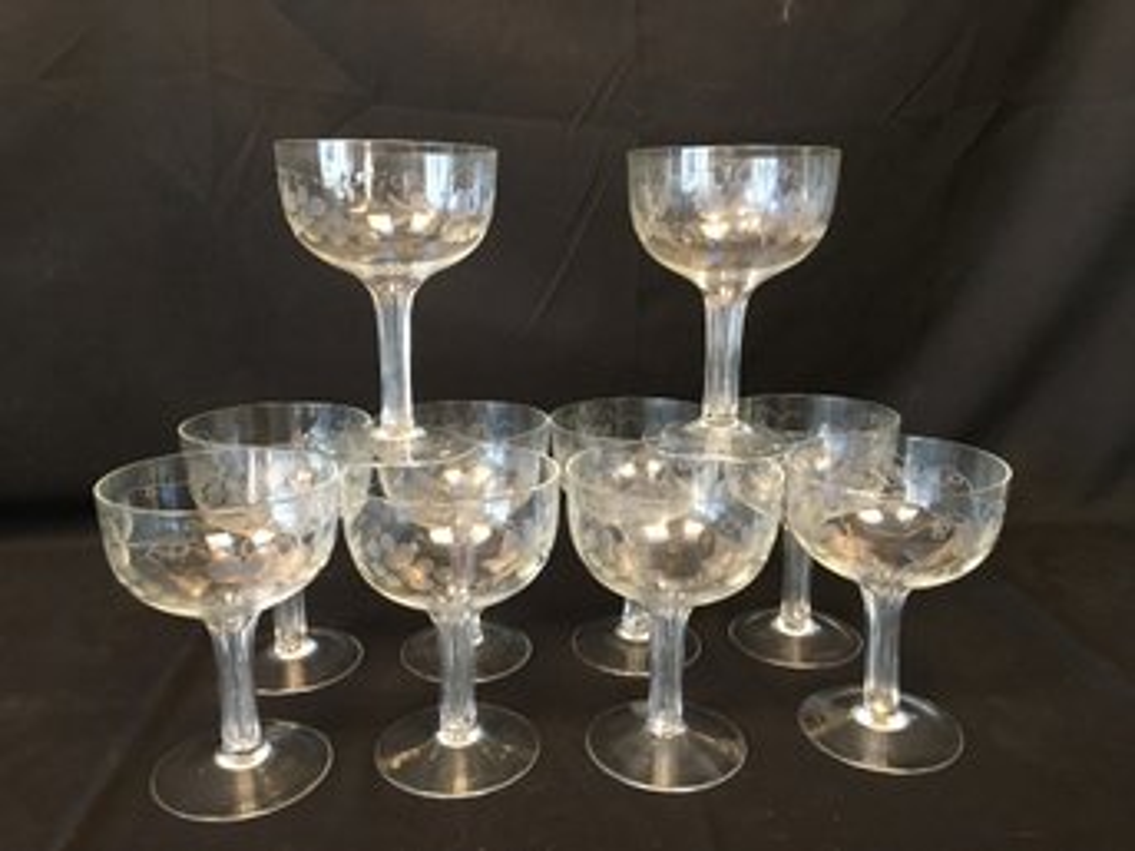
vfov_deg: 48.2
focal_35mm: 29
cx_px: 568
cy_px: 426
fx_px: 951
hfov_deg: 61.7
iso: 200
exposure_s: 1/30
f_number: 2.2
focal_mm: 4.15
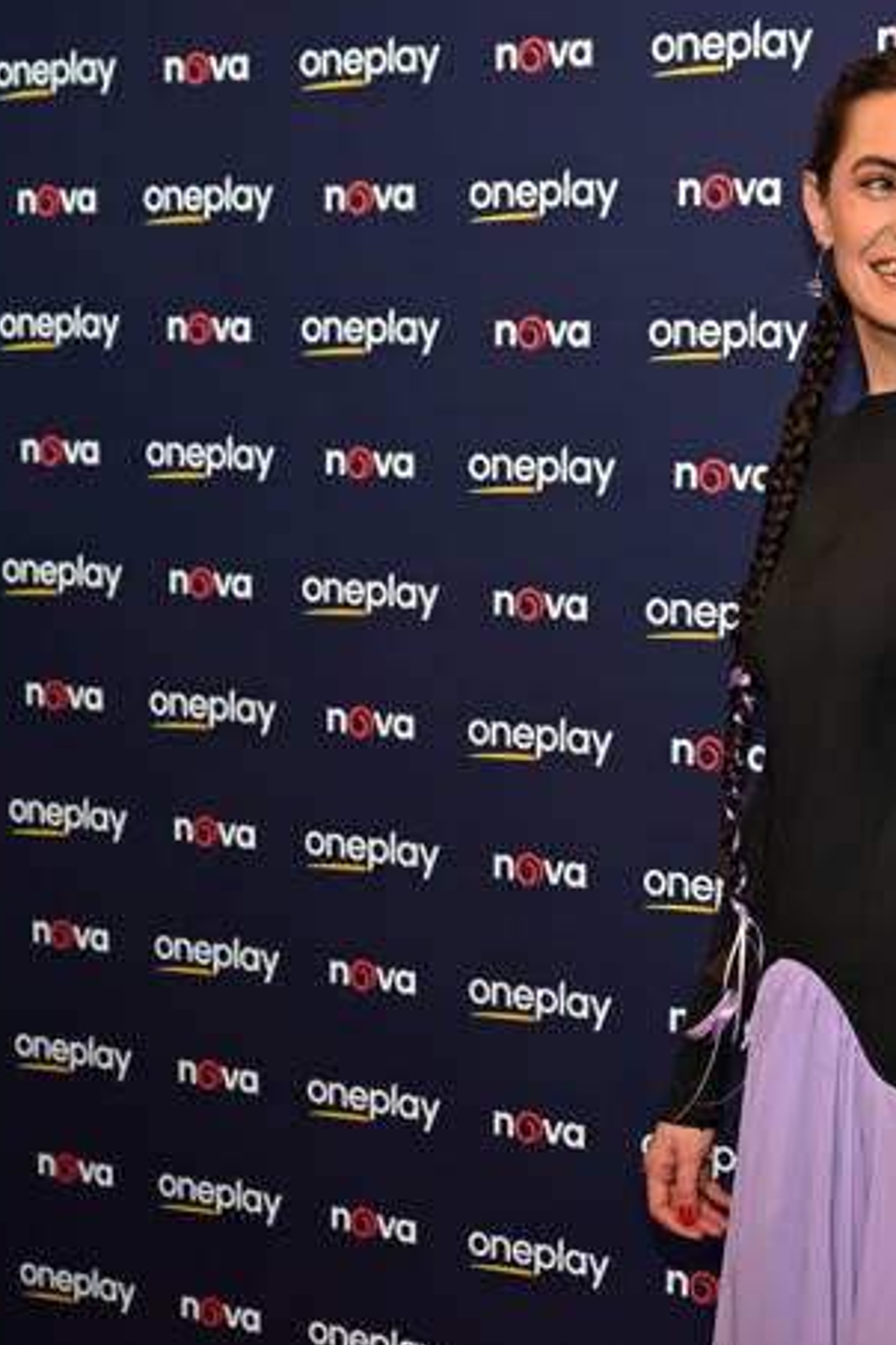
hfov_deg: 20.4
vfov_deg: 31.4
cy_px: 671
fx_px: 2389
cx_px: 935
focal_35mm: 64
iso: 1600
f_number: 5.6
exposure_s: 1/250
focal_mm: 42
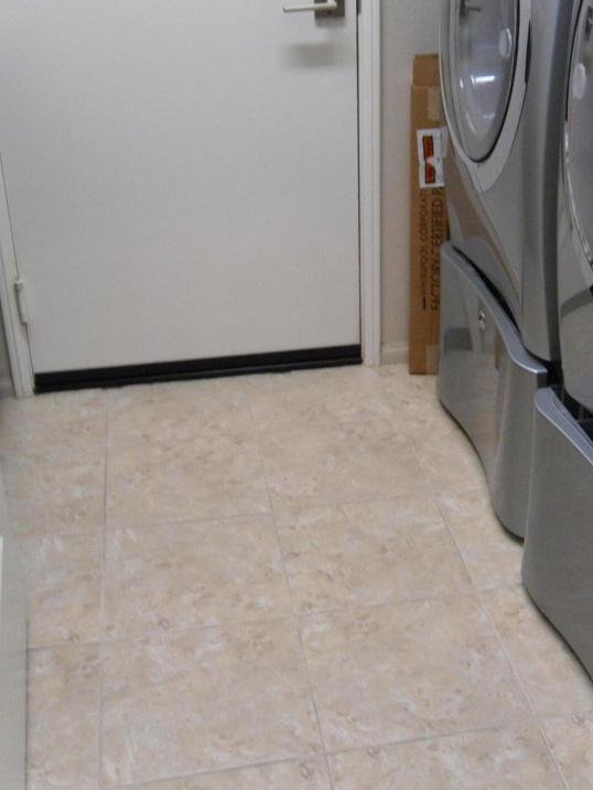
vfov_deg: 38.1
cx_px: 353
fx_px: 1142
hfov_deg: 29.1
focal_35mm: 50
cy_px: 342
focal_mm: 6.3
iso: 400
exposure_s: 1/45
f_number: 3.5
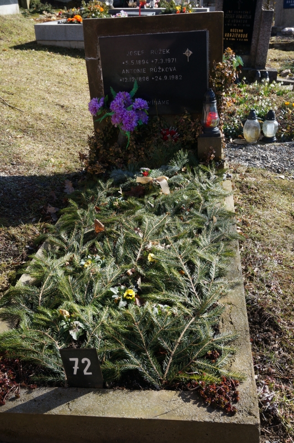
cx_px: 147
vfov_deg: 53.2
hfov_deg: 36.8
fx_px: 442
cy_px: 222
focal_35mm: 36
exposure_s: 1/100
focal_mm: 24
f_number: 7.1
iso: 100
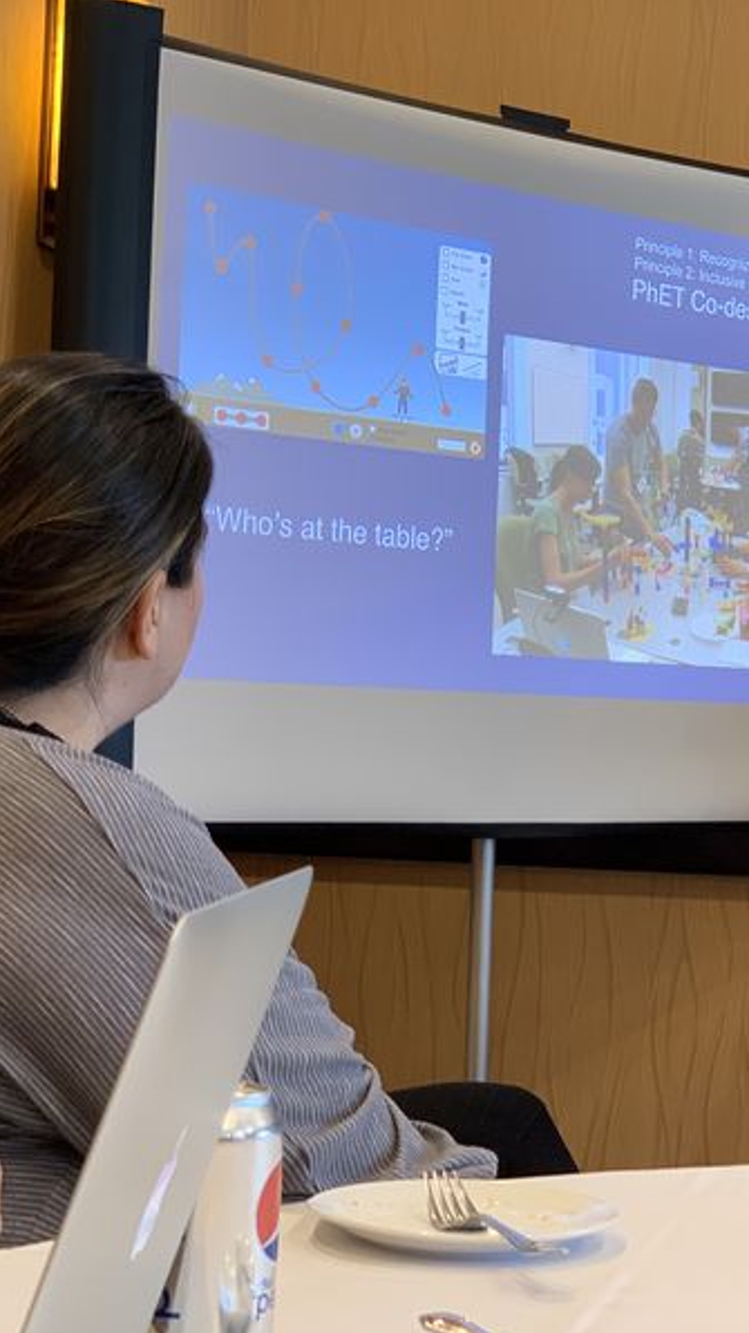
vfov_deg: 27.9
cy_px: 669
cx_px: 606
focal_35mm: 76
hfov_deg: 15.8
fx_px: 2685
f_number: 2.4
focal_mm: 6
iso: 100
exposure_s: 1/60
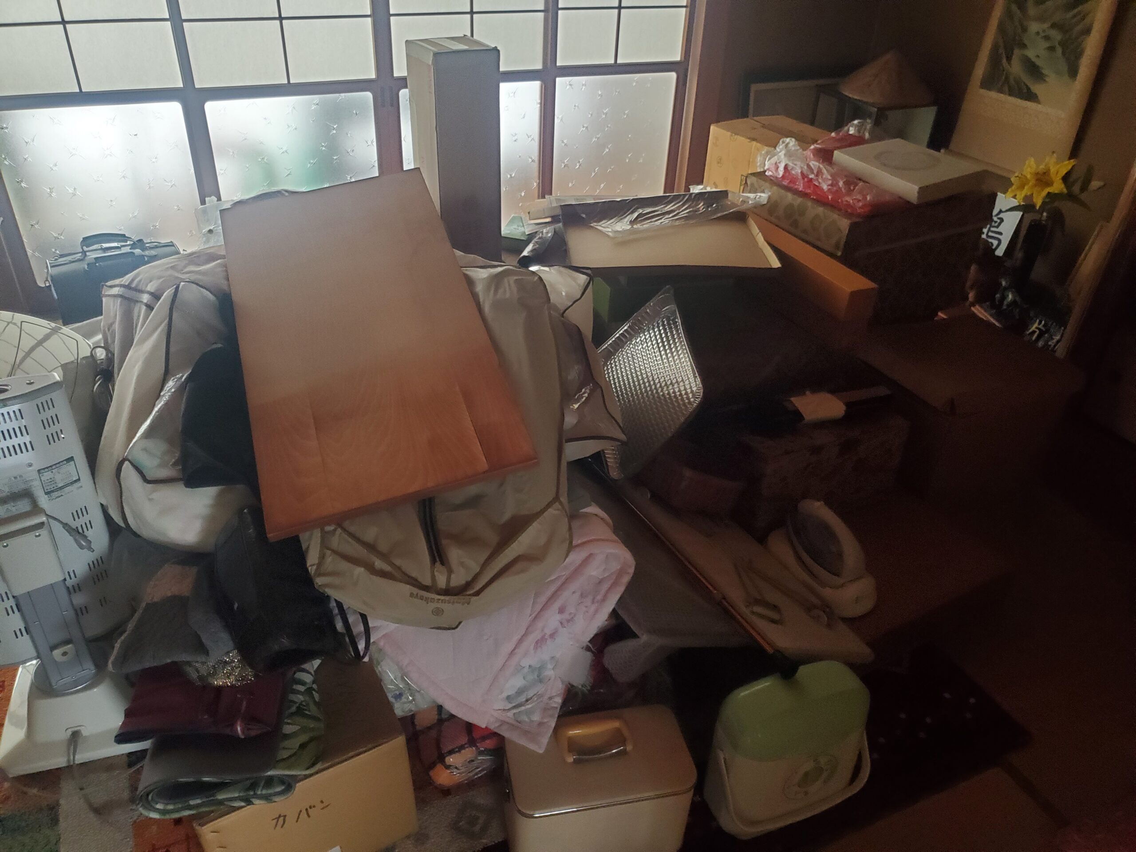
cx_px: 568
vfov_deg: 53.1
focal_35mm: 26
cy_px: 426
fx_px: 853
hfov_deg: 67.3
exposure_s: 1/50
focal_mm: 4.3
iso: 400
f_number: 1.5
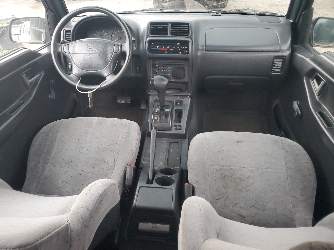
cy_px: 125
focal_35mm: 26
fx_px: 251
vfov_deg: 53.1
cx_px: 167
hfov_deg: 67.3
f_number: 1.5
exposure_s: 1/60.2
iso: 197
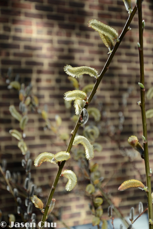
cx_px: 76
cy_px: 114
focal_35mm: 70
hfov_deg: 19.5
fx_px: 446
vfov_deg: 28.8
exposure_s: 1/640
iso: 100
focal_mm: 70
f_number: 4.5
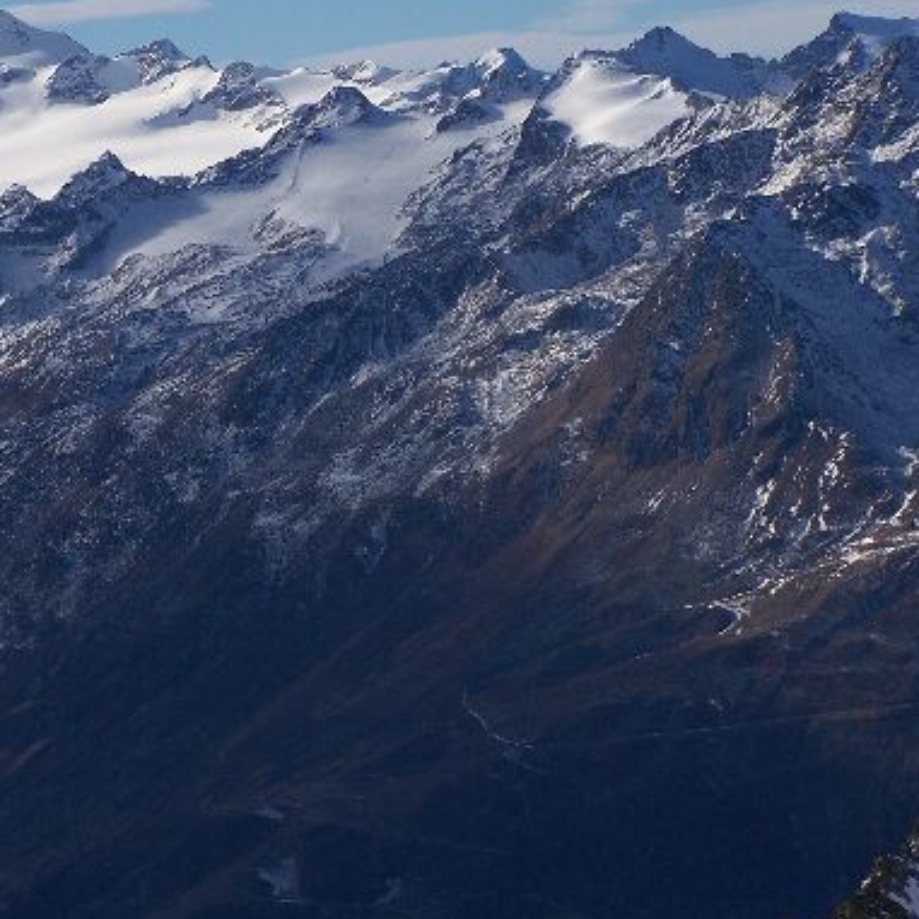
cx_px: 229
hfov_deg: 9.2
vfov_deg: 9.2
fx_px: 5707
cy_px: 388
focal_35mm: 190
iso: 80
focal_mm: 21.2
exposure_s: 1/800
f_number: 6.3
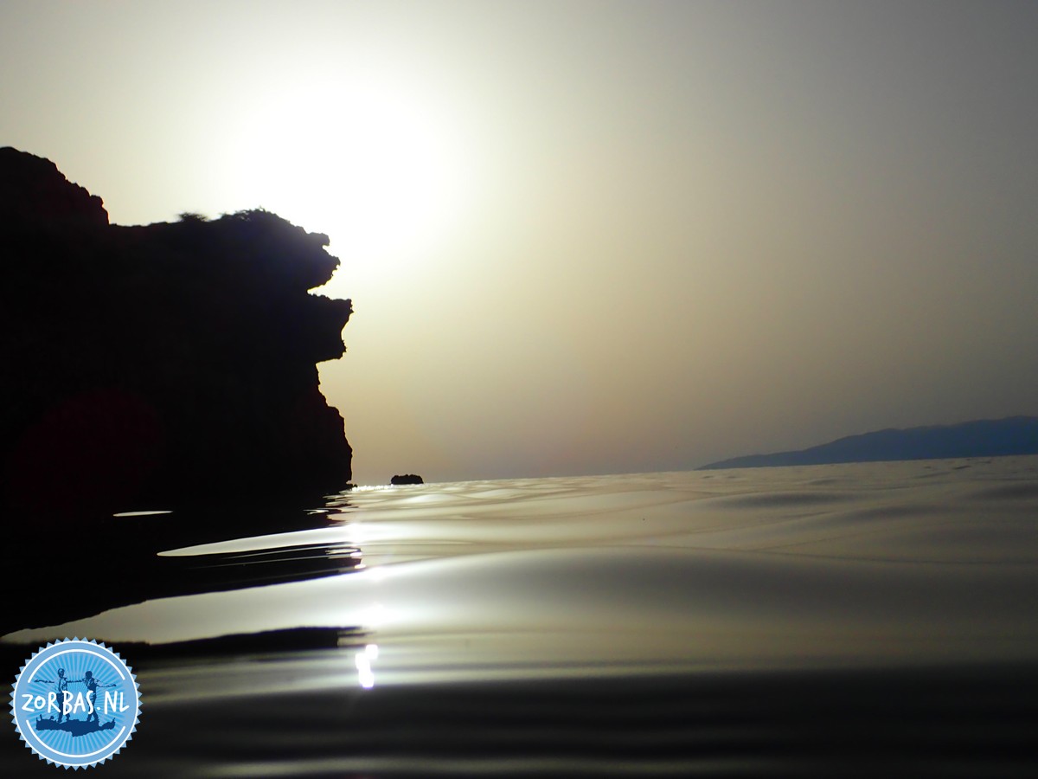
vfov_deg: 36.0
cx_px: 519
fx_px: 1199
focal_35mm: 40
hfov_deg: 46.8
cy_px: 390
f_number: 11
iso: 100
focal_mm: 7.34
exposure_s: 1/500
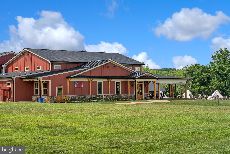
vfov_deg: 18.2
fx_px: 479
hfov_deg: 27.0
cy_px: 77
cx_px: 115
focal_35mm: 75
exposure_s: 1/800
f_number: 10
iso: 500
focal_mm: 75
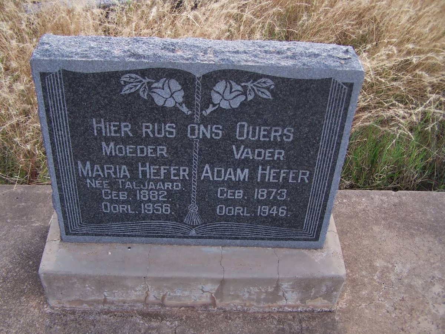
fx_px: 489
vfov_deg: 37.7
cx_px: 222
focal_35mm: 38
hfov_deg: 49.0
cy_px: 167
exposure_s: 1/250
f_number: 2.8
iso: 80
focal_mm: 6.3
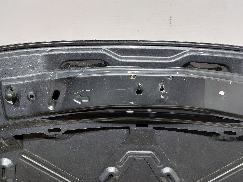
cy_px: 97
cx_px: 116
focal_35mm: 27
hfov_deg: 65.3
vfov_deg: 51.3
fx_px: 189
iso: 250
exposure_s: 1/50
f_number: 1.8
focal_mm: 5.23
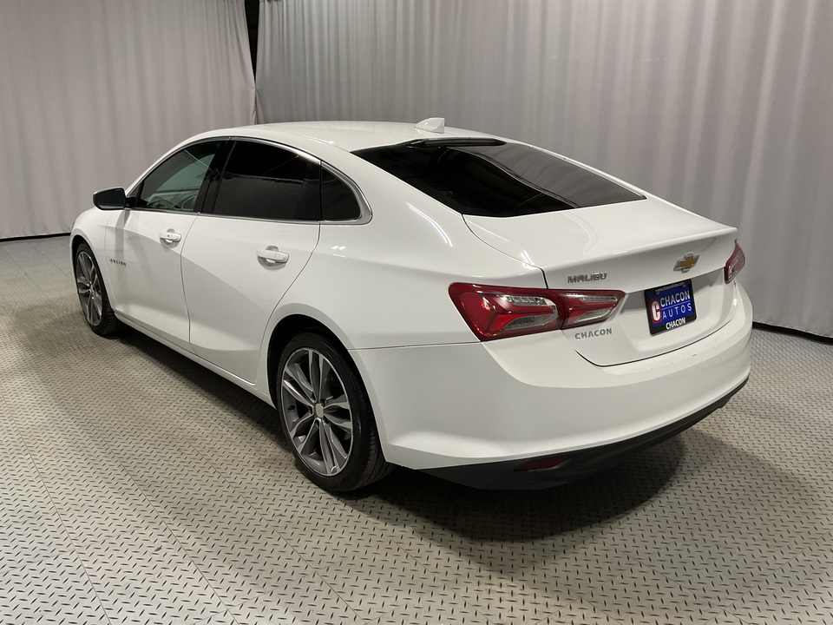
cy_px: 312
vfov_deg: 48.2
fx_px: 698
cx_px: 416
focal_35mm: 29
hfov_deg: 61.7
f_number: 1.8
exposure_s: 1/120
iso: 64
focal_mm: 3
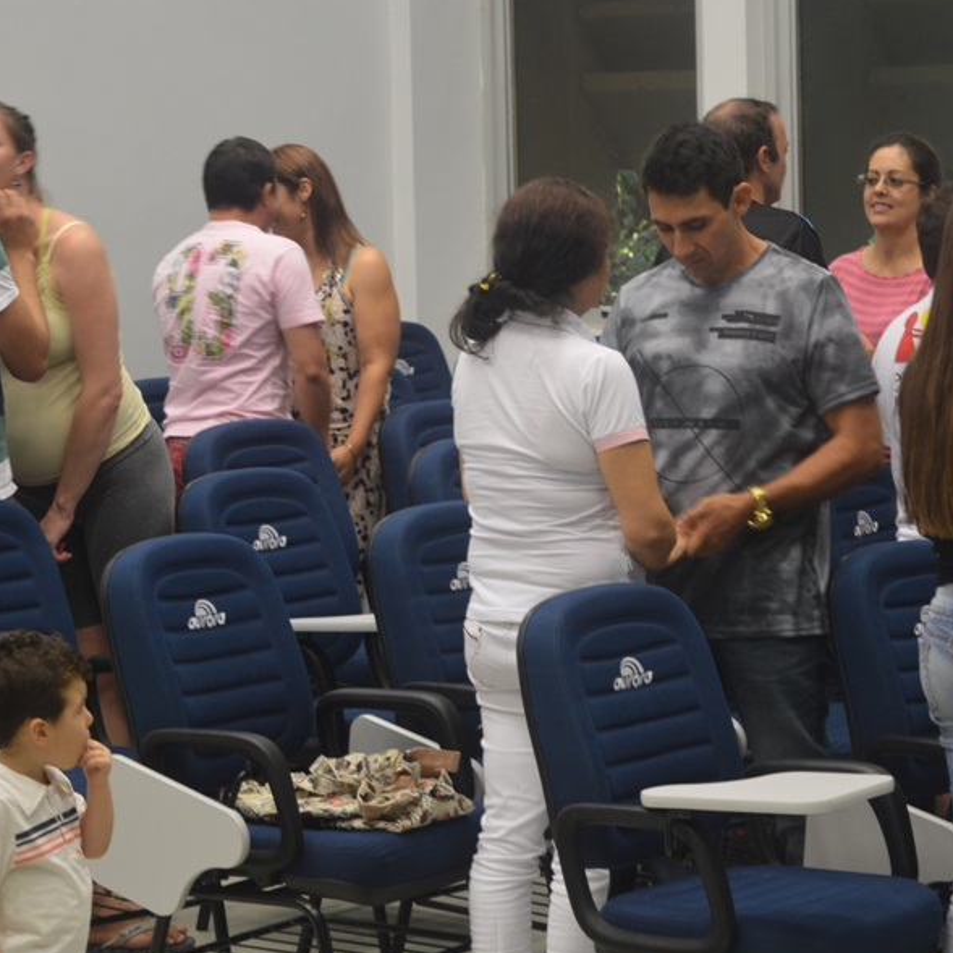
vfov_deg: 13.5
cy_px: 419
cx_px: 588
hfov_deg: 13.5
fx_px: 4011
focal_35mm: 129
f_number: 5.6
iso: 400
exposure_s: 1/25
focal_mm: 55
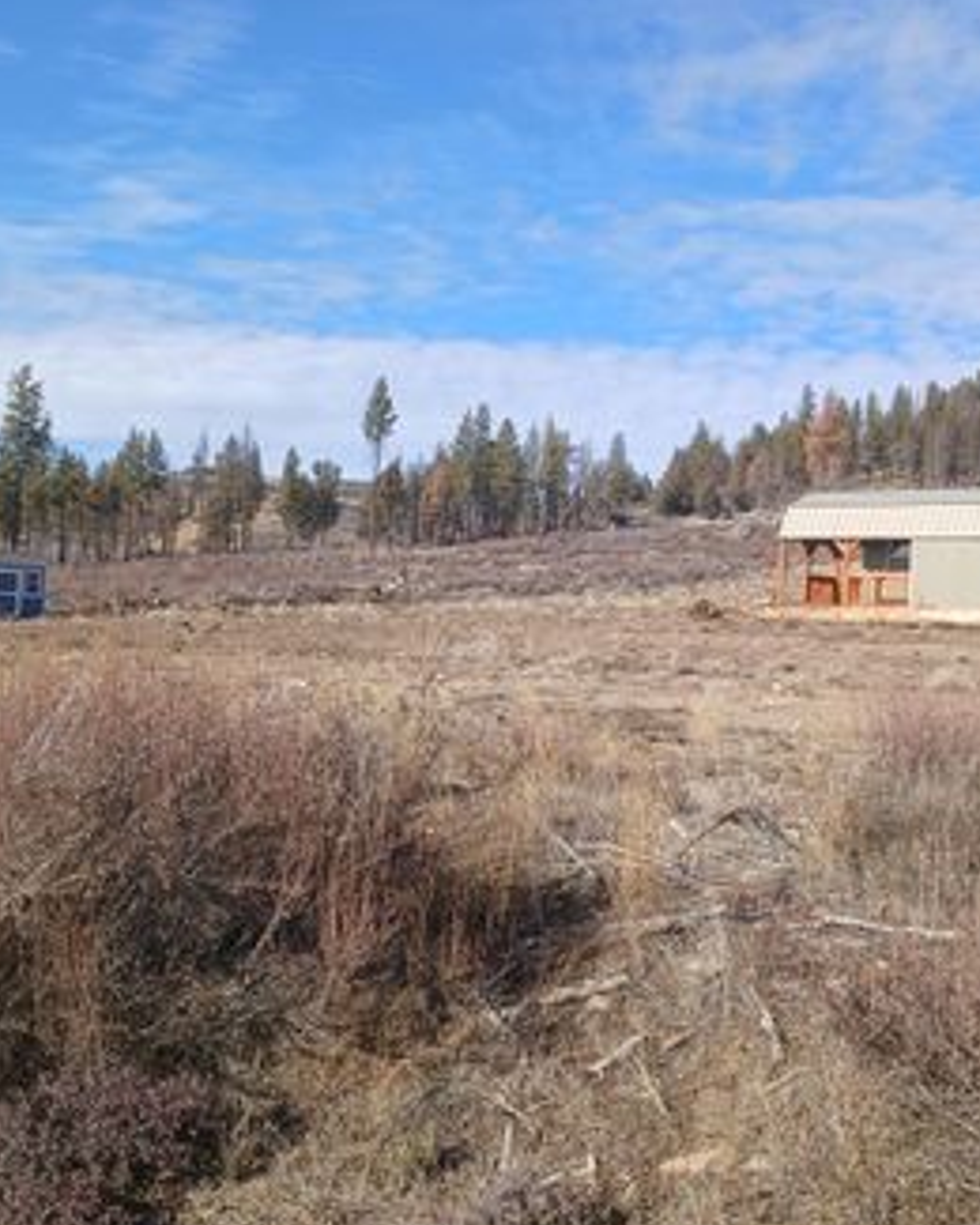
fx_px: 1414
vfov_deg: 46.8
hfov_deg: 38.2
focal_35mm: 39
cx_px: 535
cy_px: 605
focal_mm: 3.98
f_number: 1.8
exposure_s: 1/473
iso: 20
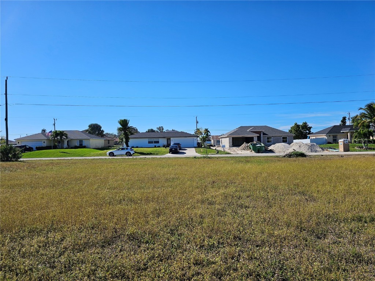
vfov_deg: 58.9
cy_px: 140
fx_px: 249
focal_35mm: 23
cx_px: 188
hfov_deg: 73.9
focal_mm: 6.3
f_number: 1.7
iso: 10
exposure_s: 1/1376
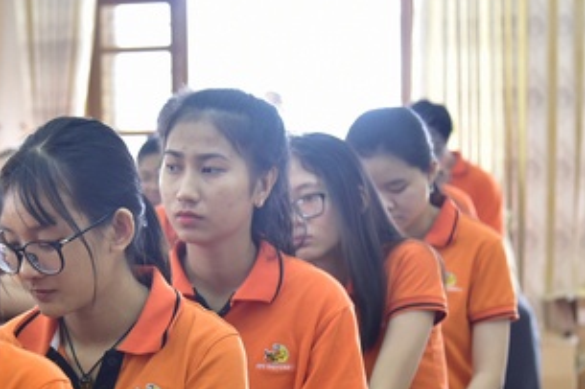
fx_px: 1803
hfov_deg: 18.1
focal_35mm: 111
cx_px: 56
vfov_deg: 12.3
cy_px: 323
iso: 800
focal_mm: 52
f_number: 4
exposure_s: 1/40
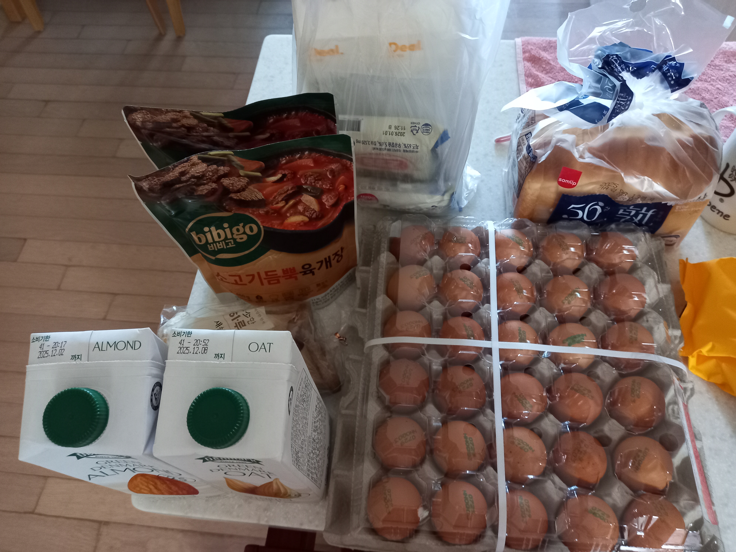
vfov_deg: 54.9
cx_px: 368
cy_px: 276
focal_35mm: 25
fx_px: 532
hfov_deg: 69.4
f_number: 2
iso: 500
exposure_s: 1/20
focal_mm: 4.6
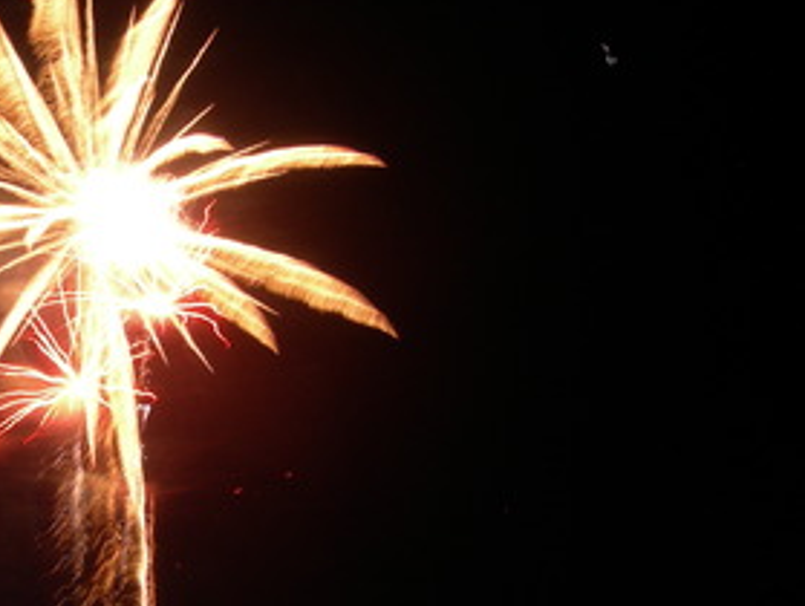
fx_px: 1583
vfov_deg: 21.6
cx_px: 87
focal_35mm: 68
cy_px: 385
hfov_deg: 27.5
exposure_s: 4
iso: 50
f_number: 4.8
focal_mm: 7.8
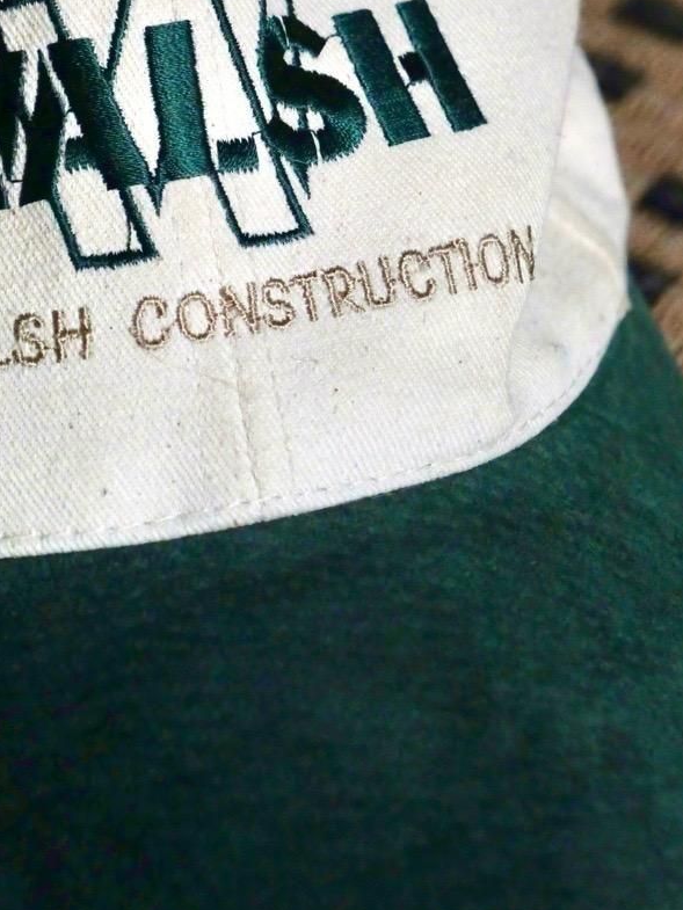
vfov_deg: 12.1
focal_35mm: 163
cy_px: 219
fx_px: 4287
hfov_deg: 9.1
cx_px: 162
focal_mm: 50
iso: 3200
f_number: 3.9
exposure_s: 1/50
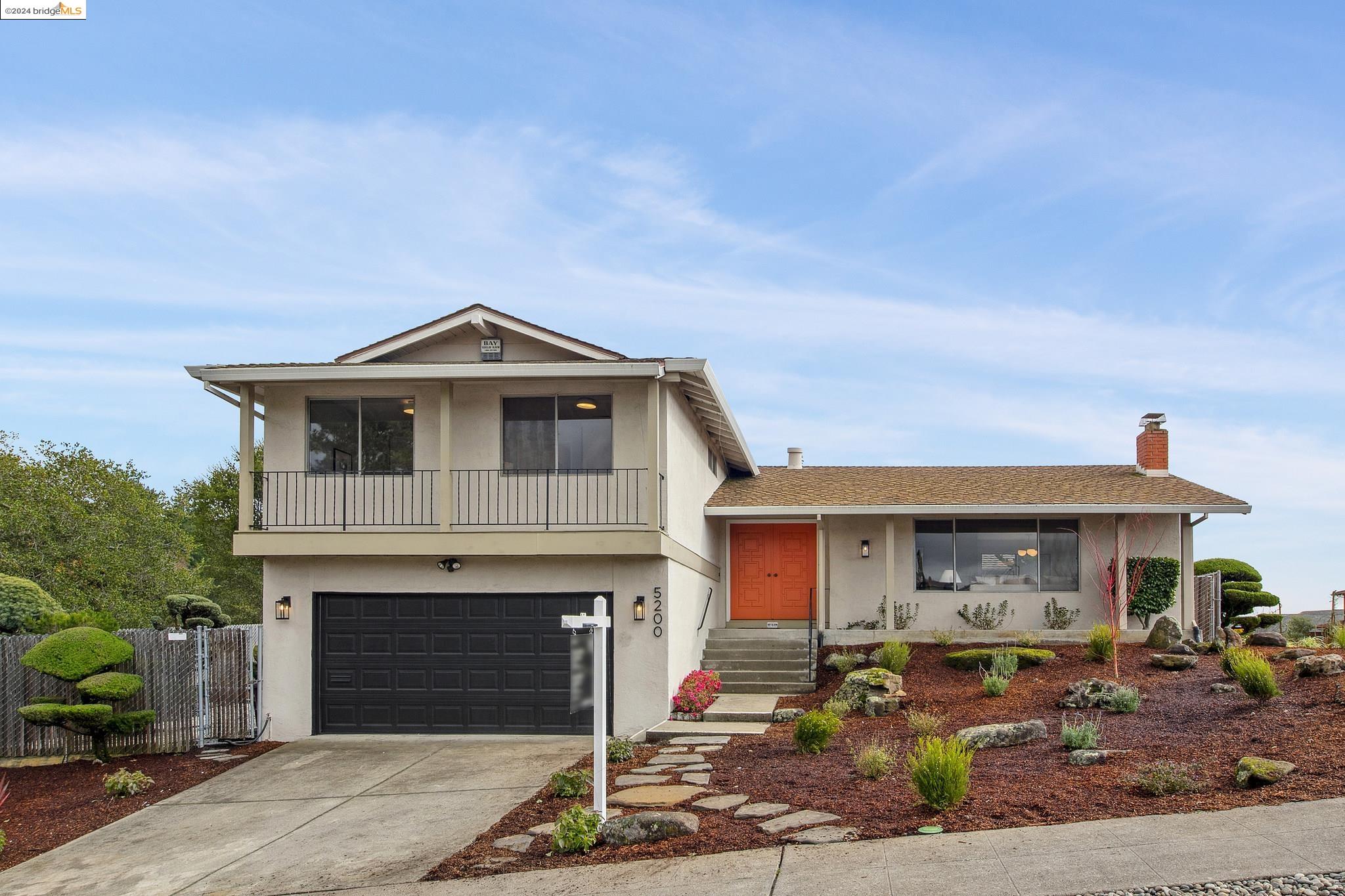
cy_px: 448
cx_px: 672
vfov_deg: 73.7
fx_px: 598
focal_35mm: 16
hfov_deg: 96.7
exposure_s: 1/250
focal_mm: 16
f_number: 9
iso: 250
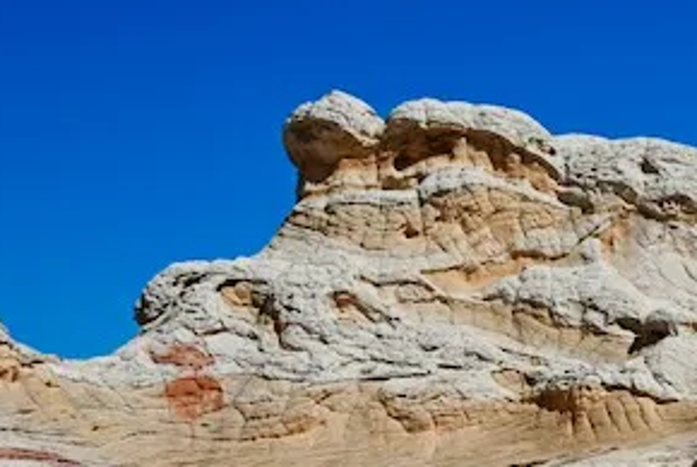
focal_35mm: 91
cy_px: 467
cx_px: 940
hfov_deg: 20.2
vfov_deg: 14.8
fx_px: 1764
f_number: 8
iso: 100
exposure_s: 1/250
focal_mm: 24
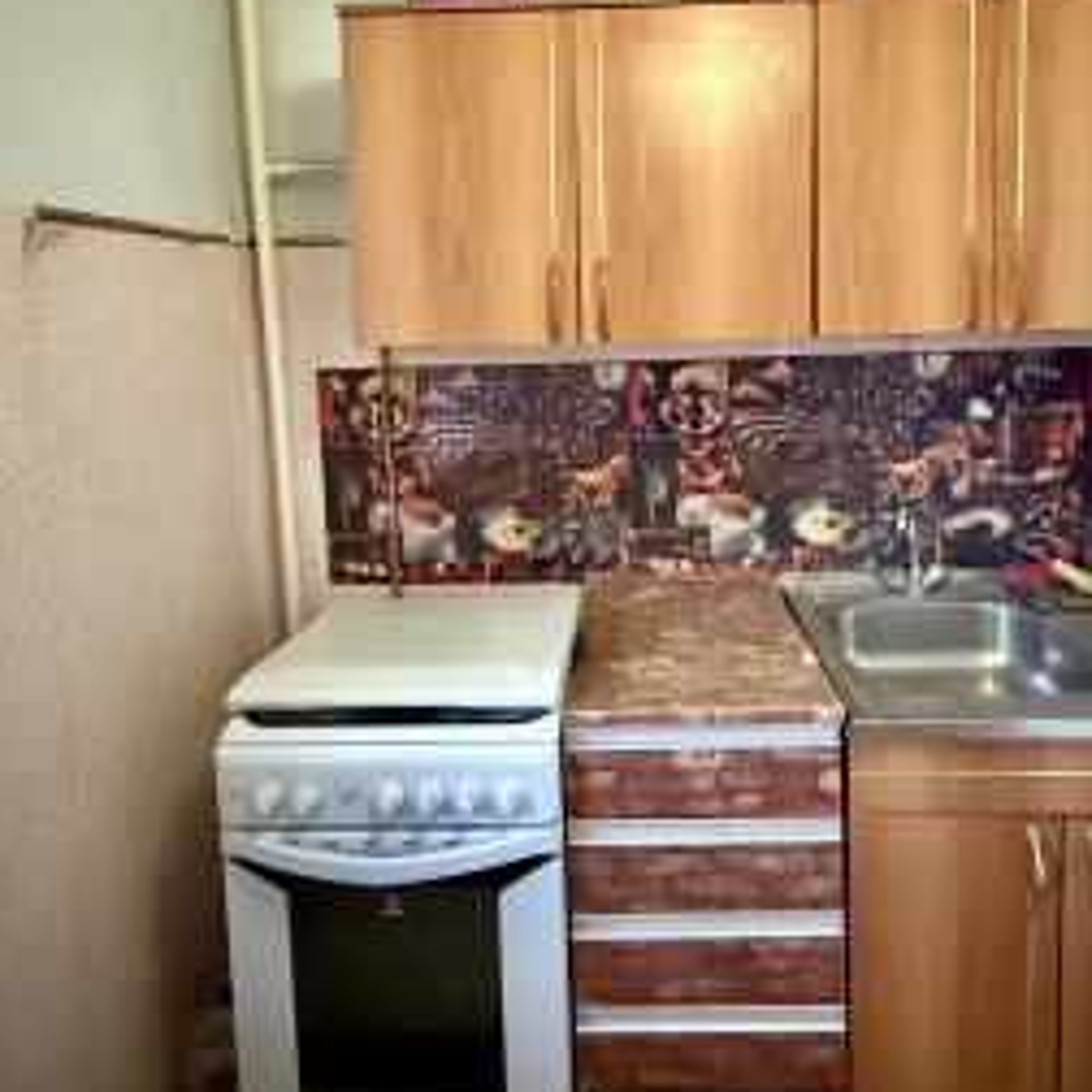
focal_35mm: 23
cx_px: 609
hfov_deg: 67.0
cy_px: 399
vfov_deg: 66.1
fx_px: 821
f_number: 2.2
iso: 1250
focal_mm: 2.22
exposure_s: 1/33
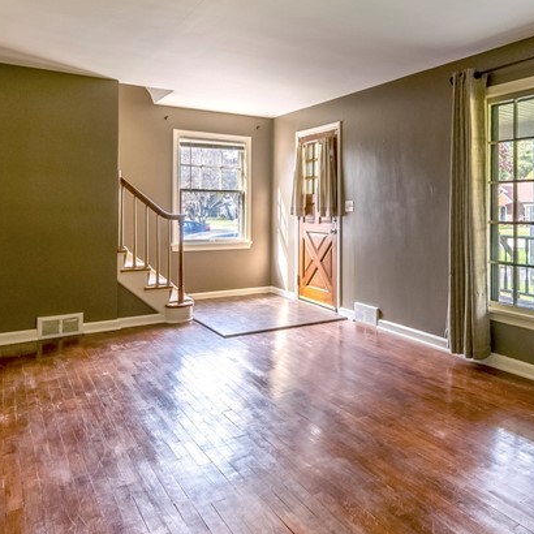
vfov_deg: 58.6
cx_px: 360
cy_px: 216
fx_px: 471
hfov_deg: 57.6
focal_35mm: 27
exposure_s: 1/1250
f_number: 7.1
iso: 1600
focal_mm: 12
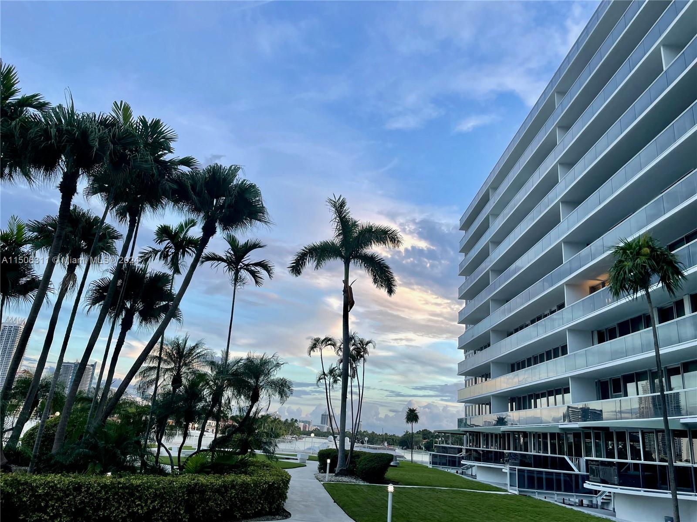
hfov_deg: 67.3
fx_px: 524
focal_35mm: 26
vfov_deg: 53.1
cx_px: 348
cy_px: 261
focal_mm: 4.2
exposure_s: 1/121
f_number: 1.6
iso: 40
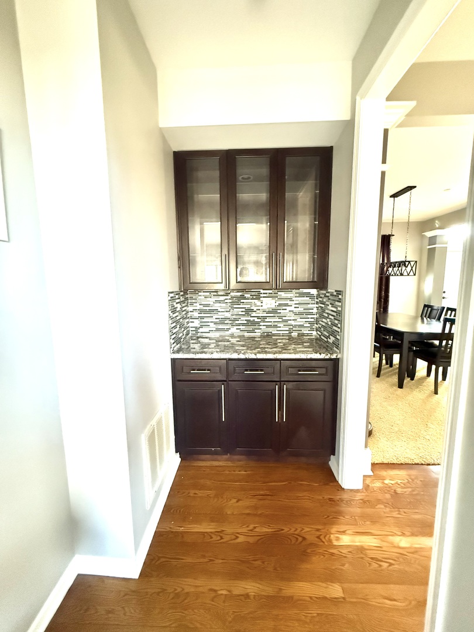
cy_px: 316
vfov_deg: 102.1
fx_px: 256
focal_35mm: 14
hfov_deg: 85.7
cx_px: 237
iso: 1250
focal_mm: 2.22
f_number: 2.2
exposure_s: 1/49
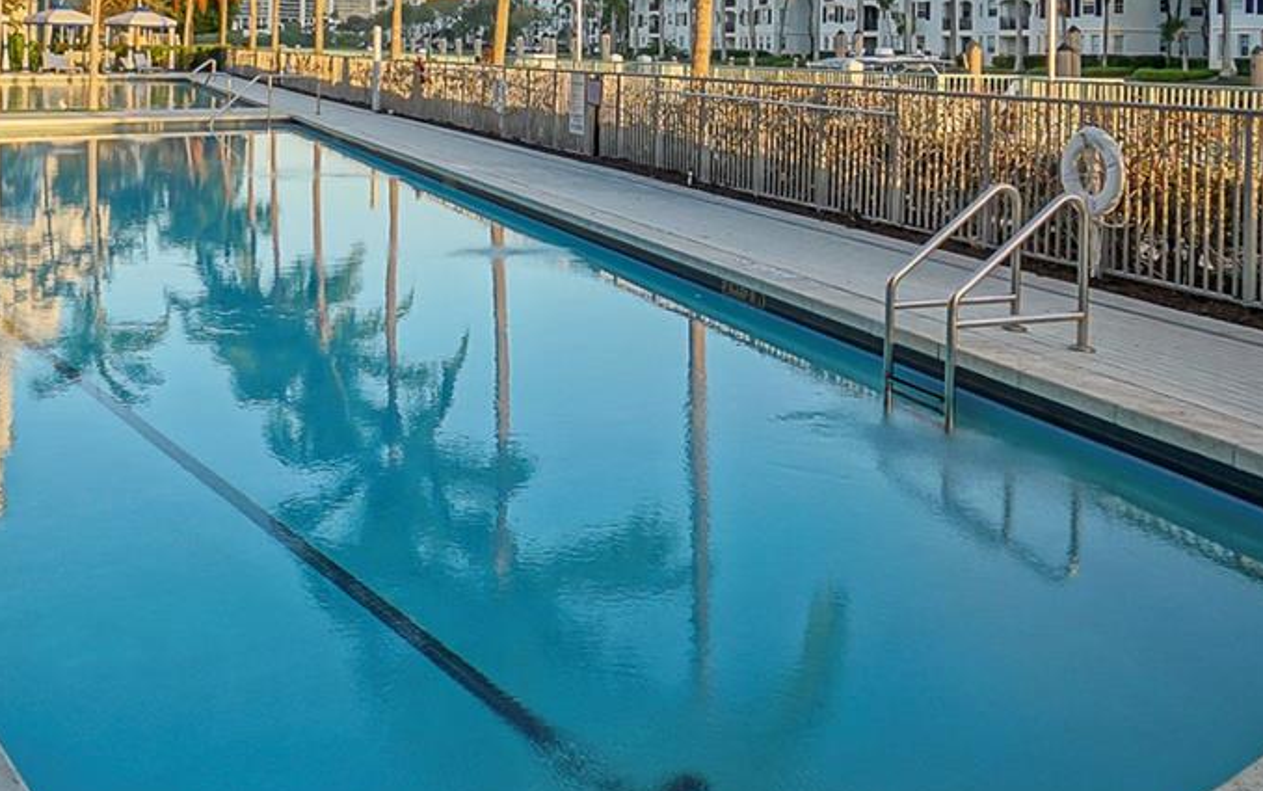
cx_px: 439
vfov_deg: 33.2
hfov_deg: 53.1
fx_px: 1240
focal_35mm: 36
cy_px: 50
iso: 250
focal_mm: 10
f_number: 4
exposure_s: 1/400
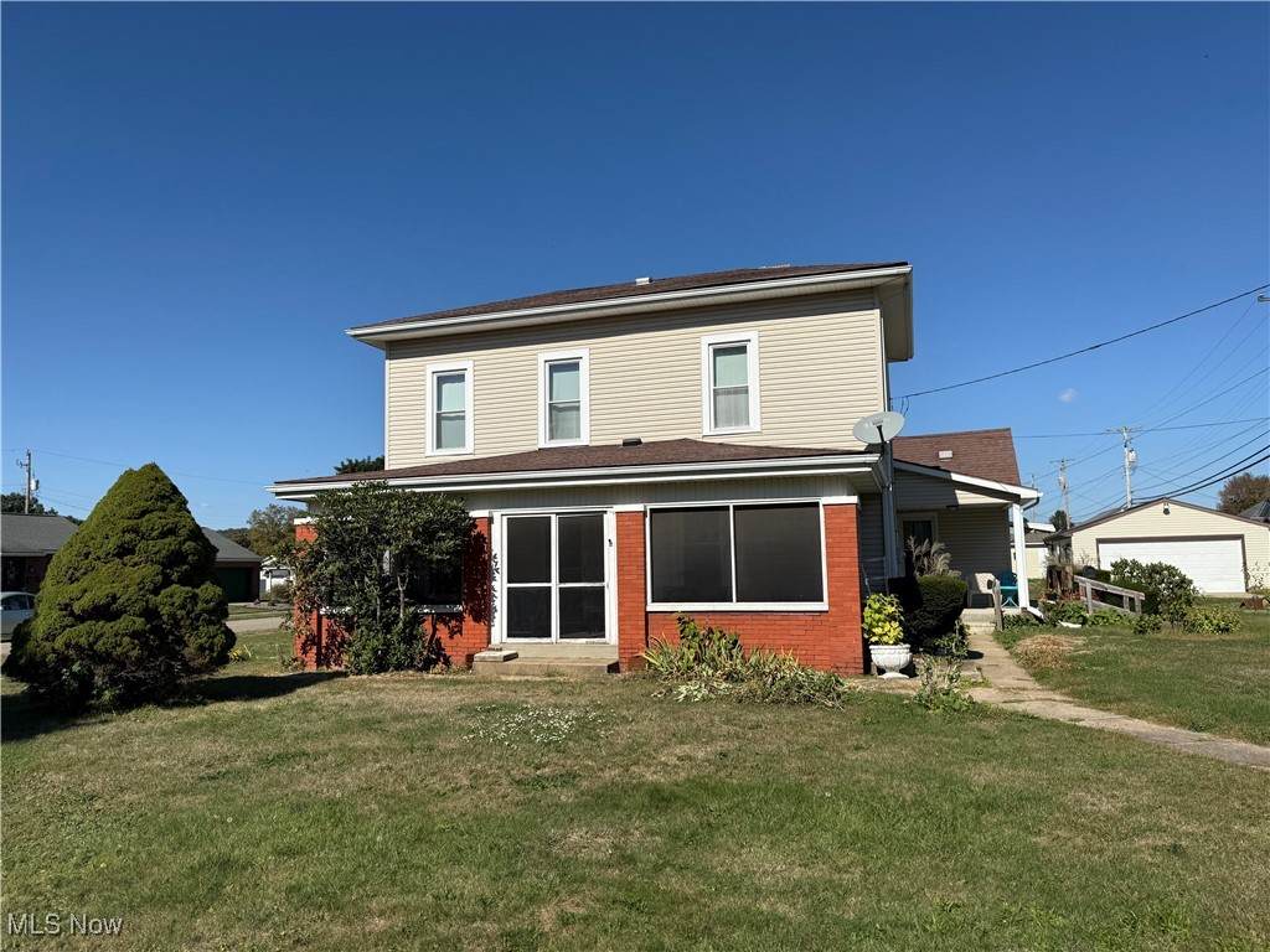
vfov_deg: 56.8
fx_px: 881
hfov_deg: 71.6
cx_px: 635
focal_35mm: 24
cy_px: 476
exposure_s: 1/7353
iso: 80
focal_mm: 6.76
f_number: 1.78
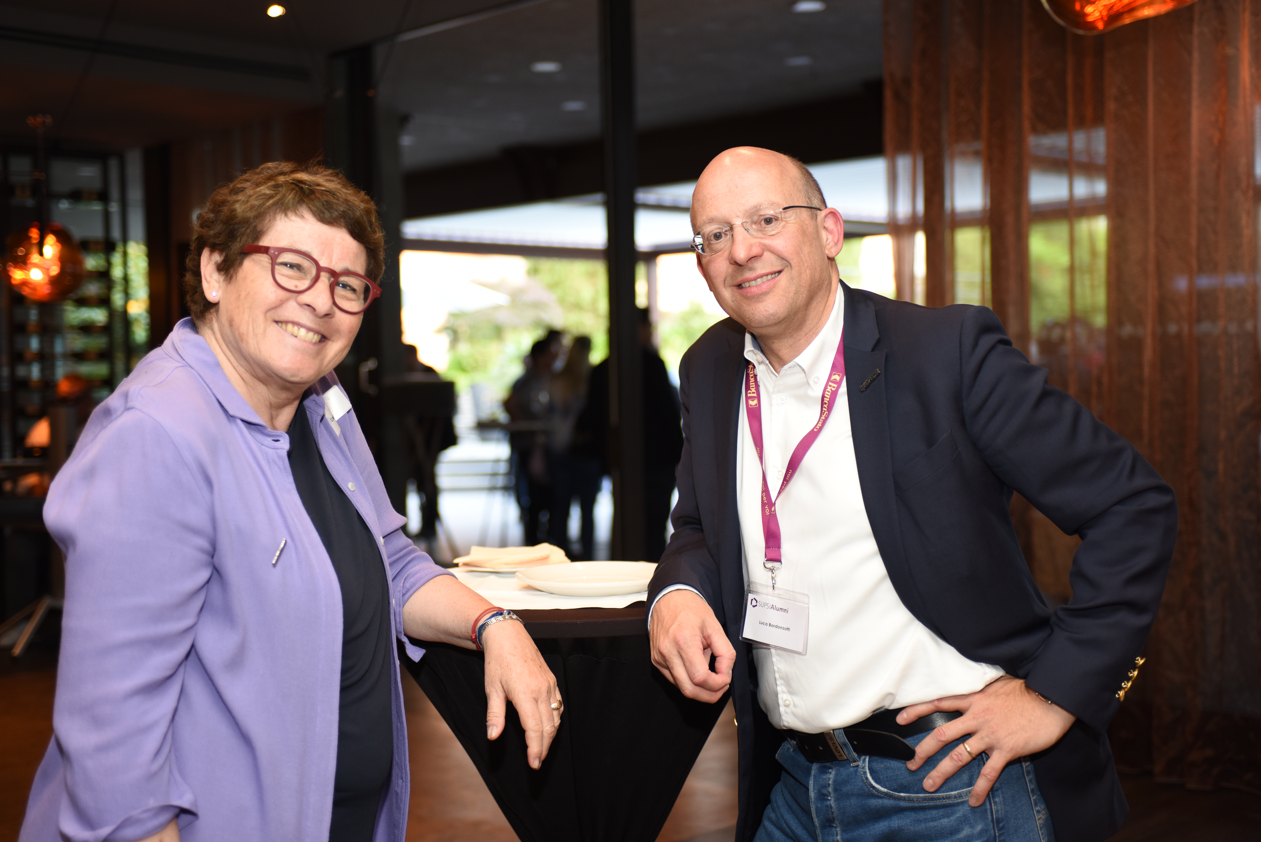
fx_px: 1682
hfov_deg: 41.1
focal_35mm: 48
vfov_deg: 28.1
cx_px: 630
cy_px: 421
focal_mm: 48
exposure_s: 1/80
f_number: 2.8
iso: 500
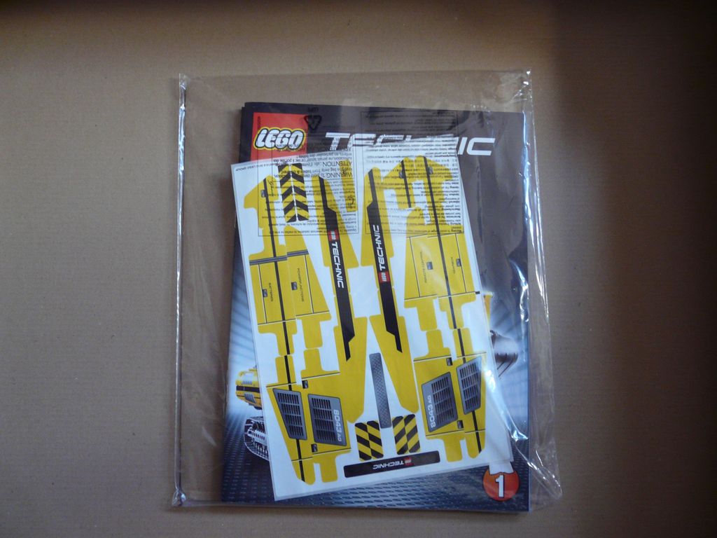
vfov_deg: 49.7
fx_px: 580
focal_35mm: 28
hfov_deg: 63.4
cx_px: 358
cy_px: 269
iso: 200
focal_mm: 4.6
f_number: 2.8
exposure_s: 1/13
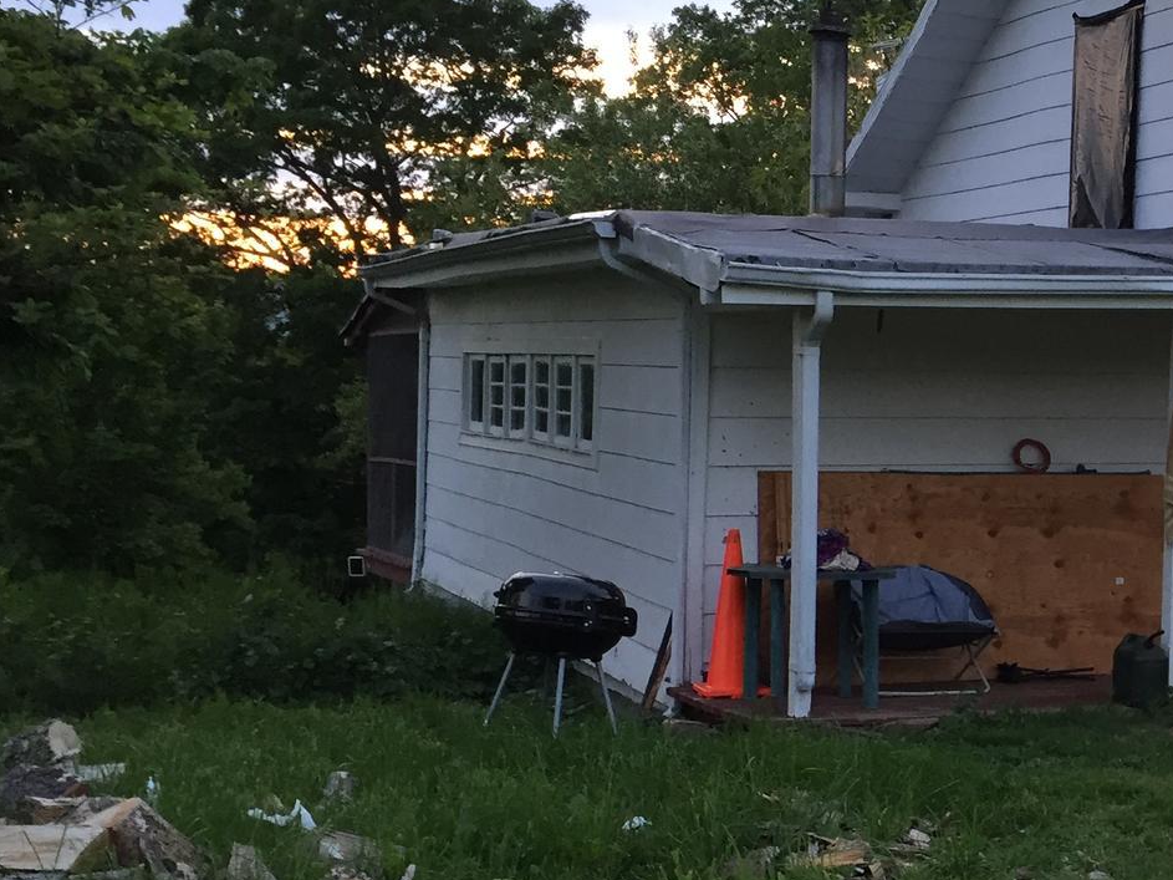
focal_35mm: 63
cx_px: 1149
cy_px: 587
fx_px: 2135
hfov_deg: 28.9
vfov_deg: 23.2
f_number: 2.2
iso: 64
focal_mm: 4.15
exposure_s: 1/30
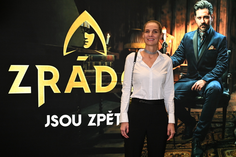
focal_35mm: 38
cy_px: 78
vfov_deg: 35.1
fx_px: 249
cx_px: 118
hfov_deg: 50.7
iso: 2500
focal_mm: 38
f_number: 5
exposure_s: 1/125
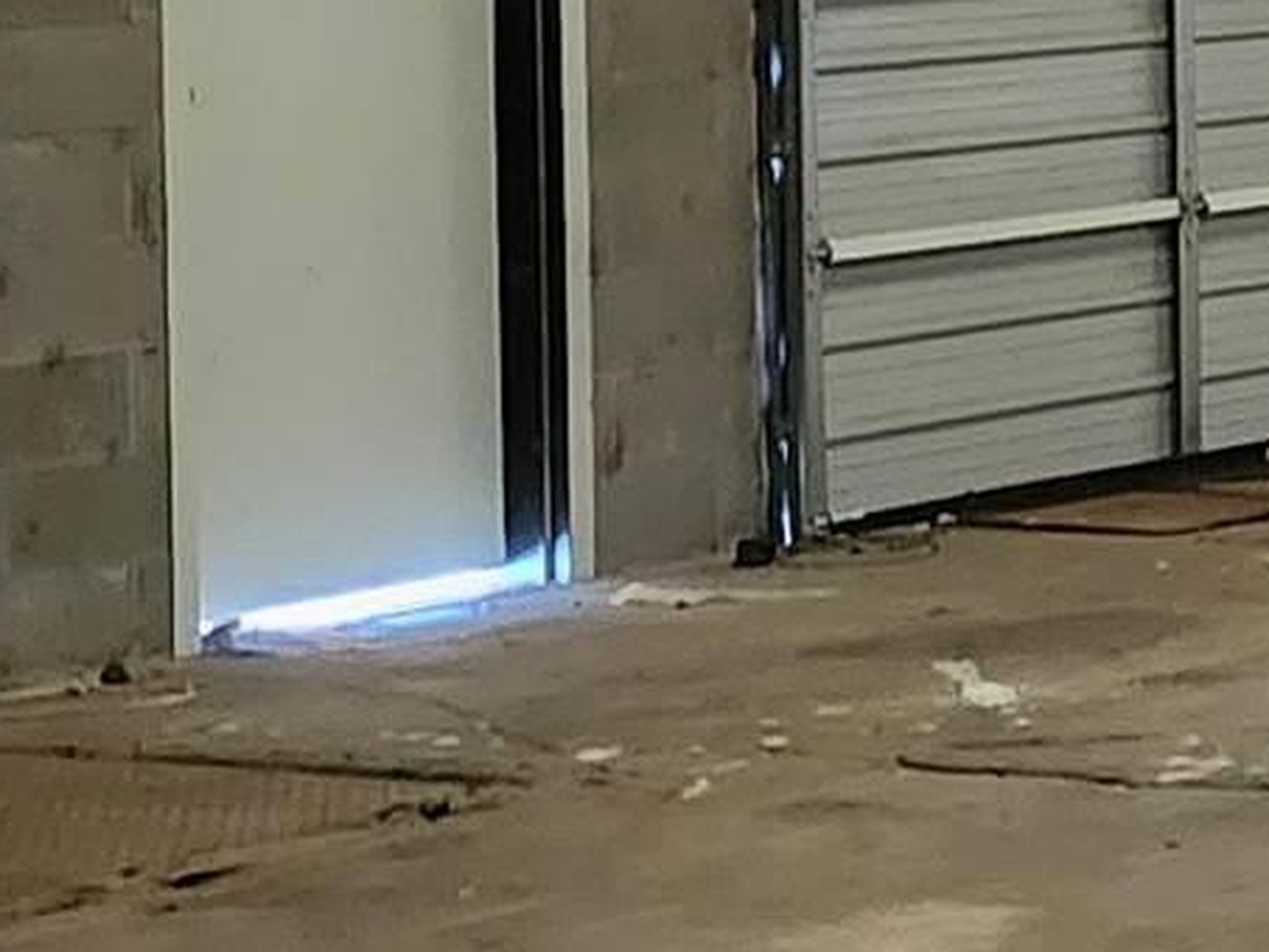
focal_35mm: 156
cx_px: 3059
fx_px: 5720
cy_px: -294
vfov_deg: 9.4
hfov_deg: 10.8
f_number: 1.8
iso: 800
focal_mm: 6.4
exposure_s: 1/24
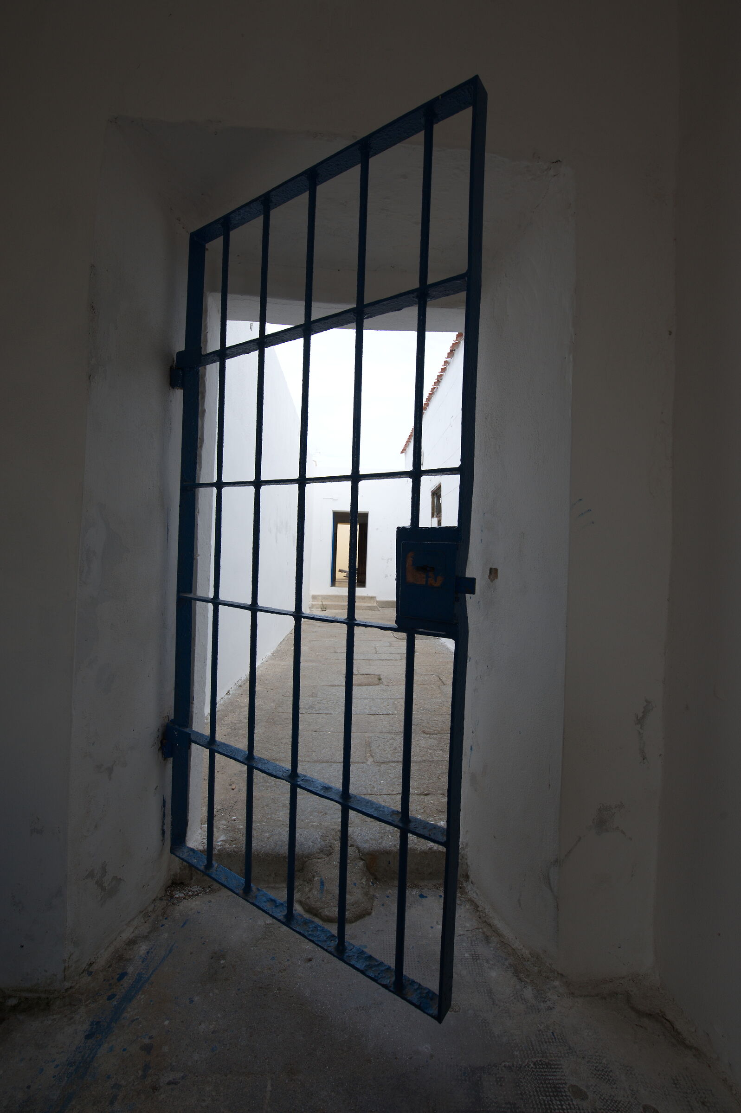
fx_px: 495
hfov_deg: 73.7
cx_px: 370
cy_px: 556
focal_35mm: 16
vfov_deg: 96.8
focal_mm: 16
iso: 200
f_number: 10
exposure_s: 1/125
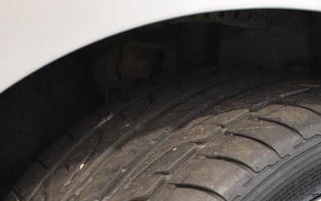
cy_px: 444
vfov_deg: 8.7
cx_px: 264
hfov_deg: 14.8
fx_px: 1225
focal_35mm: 140
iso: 1600
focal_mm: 22
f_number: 3.8
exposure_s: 1/40
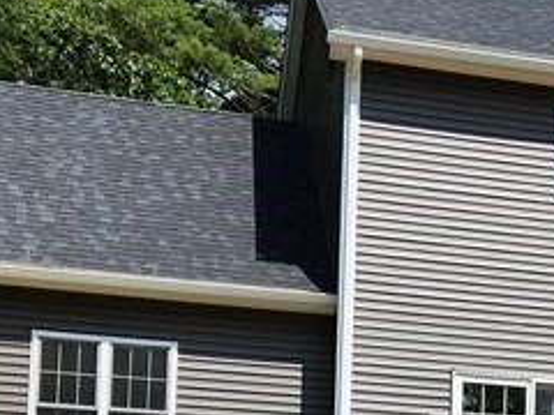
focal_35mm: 98
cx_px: 621
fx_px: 1568
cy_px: 537
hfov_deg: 19.2
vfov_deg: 14.5
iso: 20
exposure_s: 1/1714
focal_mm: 5.4
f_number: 1.8
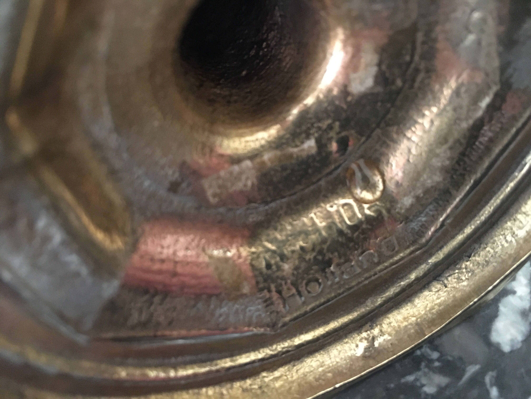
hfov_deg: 61.7
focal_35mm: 29
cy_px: 200
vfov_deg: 48.2
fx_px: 445
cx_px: 266
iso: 400
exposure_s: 1/17
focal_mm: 4.15
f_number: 2.2
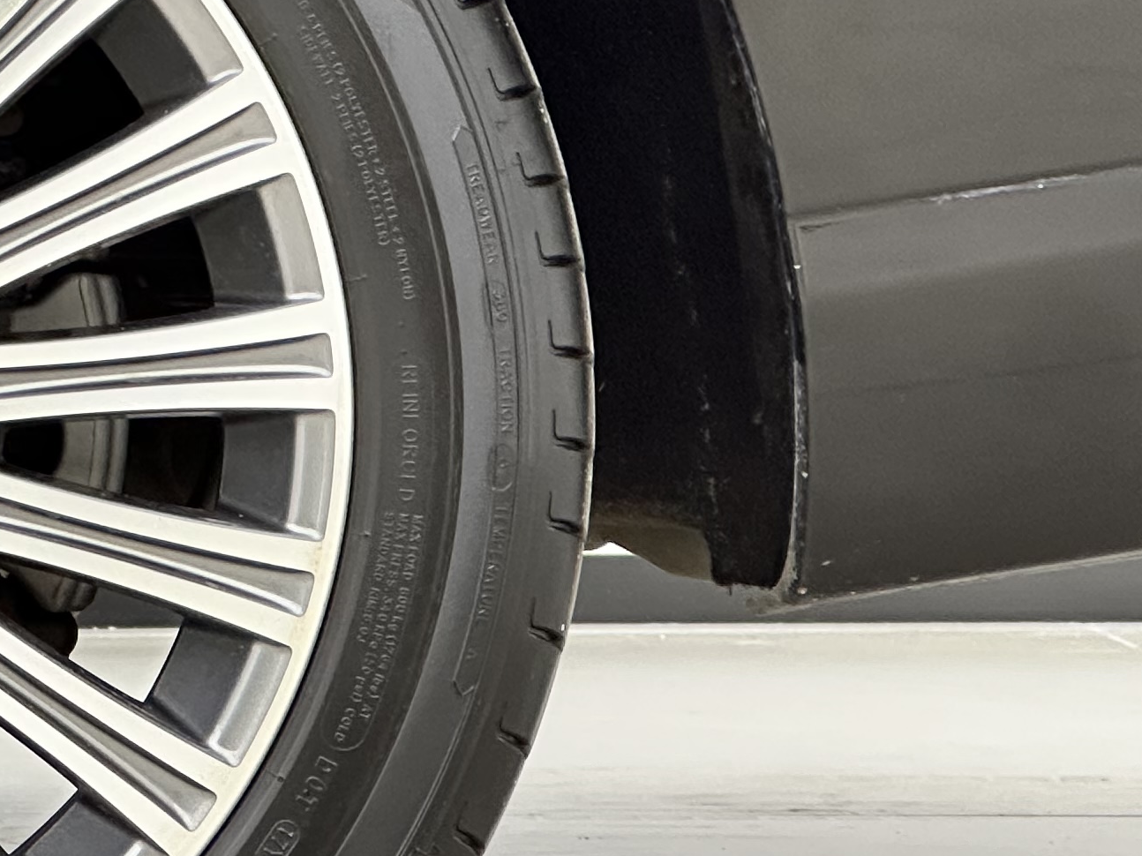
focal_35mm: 240
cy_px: 266
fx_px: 7916
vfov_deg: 6.2
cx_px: -455
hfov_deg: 8.1
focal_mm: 9
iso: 160
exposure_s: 1/100
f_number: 2.8
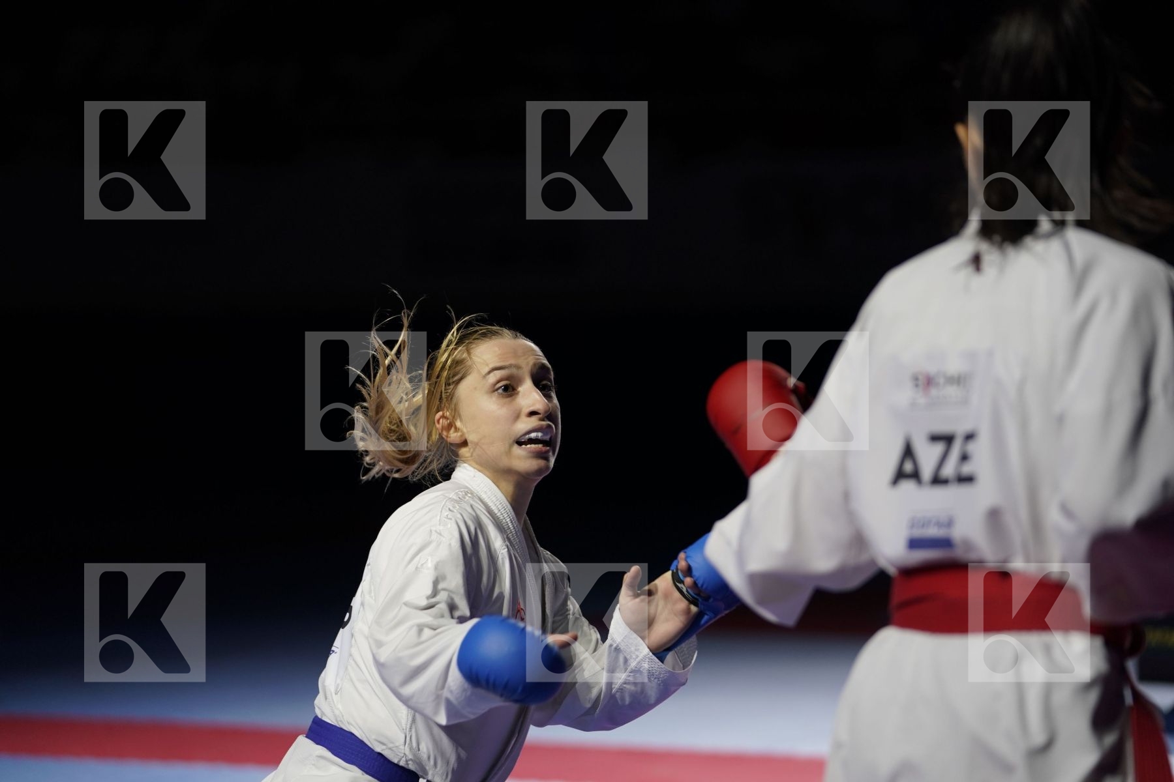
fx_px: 4109
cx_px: 587
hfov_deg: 16.3
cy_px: 391
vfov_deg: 10.9
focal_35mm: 126
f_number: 2.8
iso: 800
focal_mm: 126
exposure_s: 1/1000
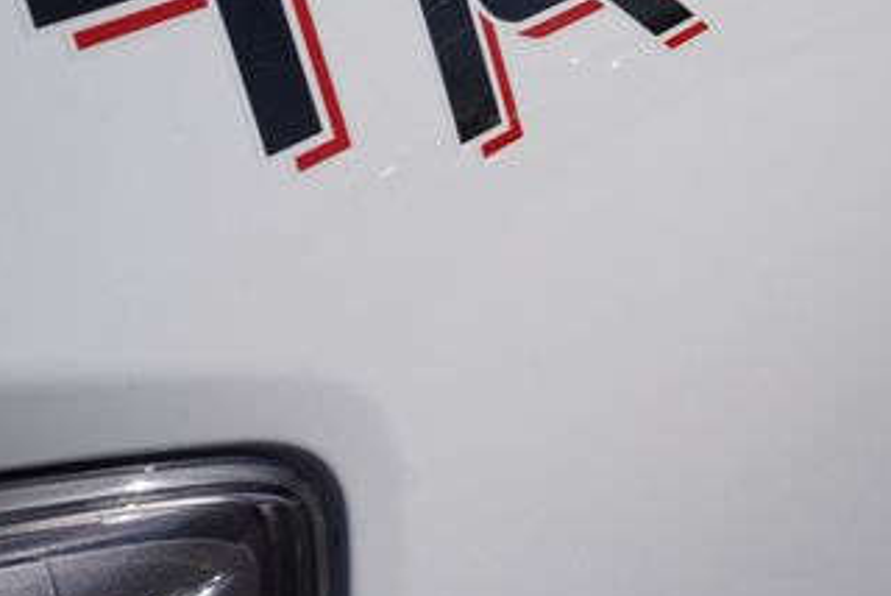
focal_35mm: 60
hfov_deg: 32.4
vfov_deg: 22.2
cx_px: 724
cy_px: 72
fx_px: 1486
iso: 100
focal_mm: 20
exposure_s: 1/500
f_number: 10
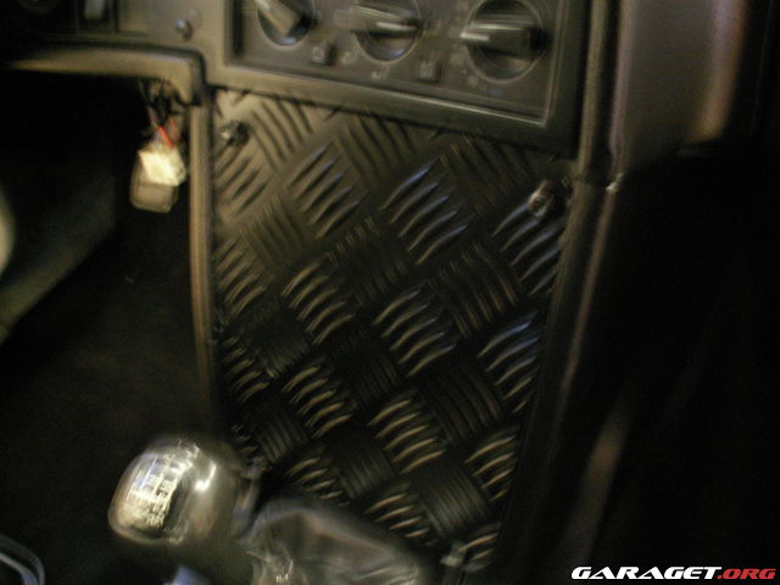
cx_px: 390
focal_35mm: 35
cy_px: 292
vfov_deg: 40.7
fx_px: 789
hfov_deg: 52.6
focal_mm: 5.86
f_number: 2.8
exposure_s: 2
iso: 160
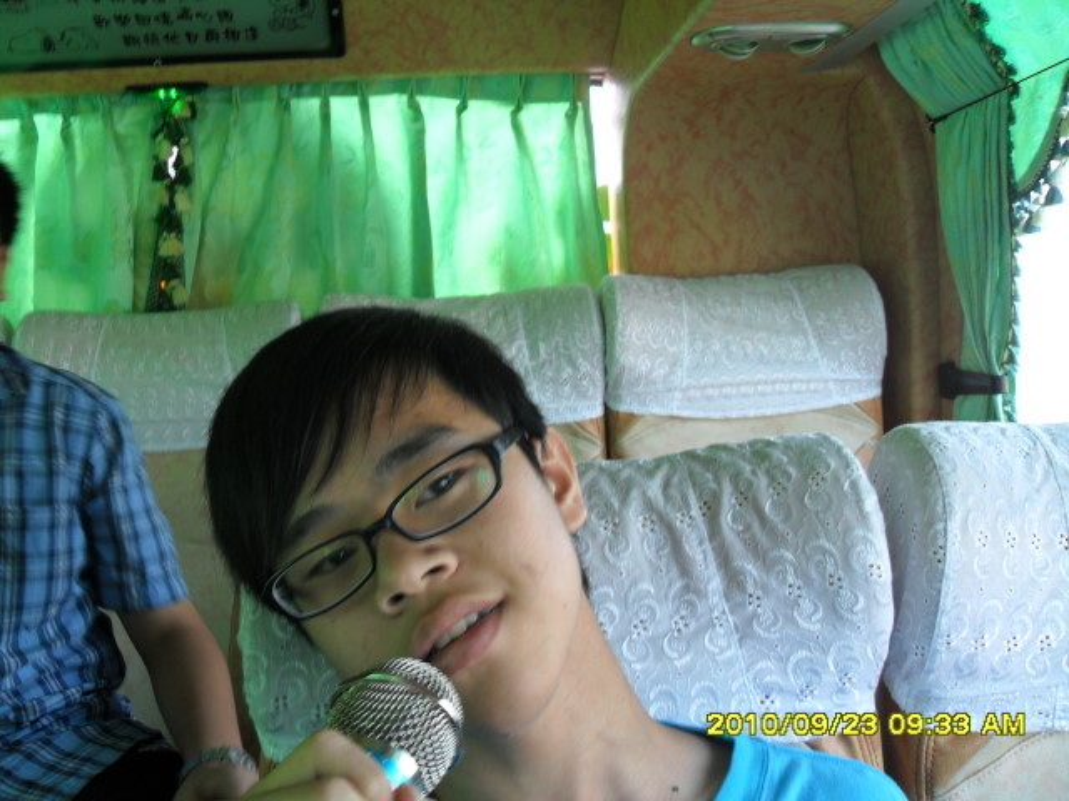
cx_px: 534
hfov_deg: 52.6
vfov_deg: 40.7
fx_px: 1081
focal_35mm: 35
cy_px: 400
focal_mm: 6.2
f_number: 2.8
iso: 100
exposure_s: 1/45
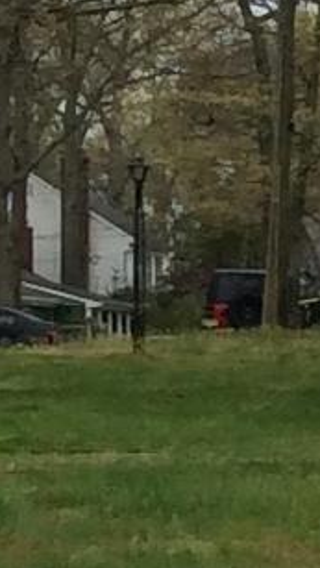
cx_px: 1474
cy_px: 237
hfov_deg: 3.8
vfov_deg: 7.3
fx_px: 4429
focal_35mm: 294
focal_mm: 3.3
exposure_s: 1/923
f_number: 2.4
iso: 32
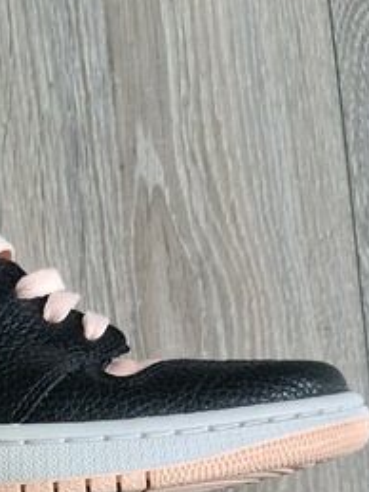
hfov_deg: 21.3
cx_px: -21
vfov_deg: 26.5
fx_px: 939
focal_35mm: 66
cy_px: 571
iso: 1600
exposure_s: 1/100
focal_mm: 7
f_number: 1.8
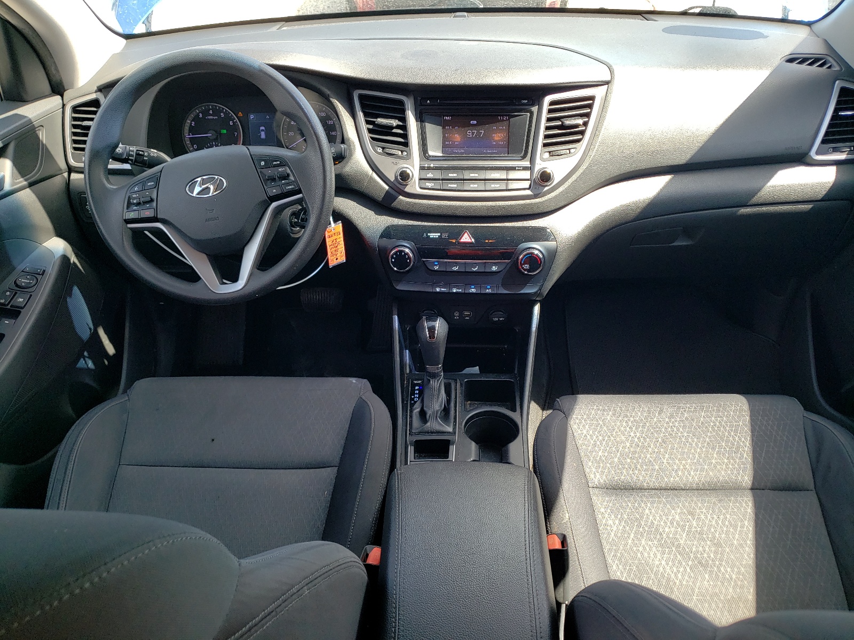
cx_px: 427
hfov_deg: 67.3
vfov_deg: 53.1
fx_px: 641
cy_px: 320
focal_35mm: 26
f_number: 1.5
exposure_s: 1/244
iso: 50
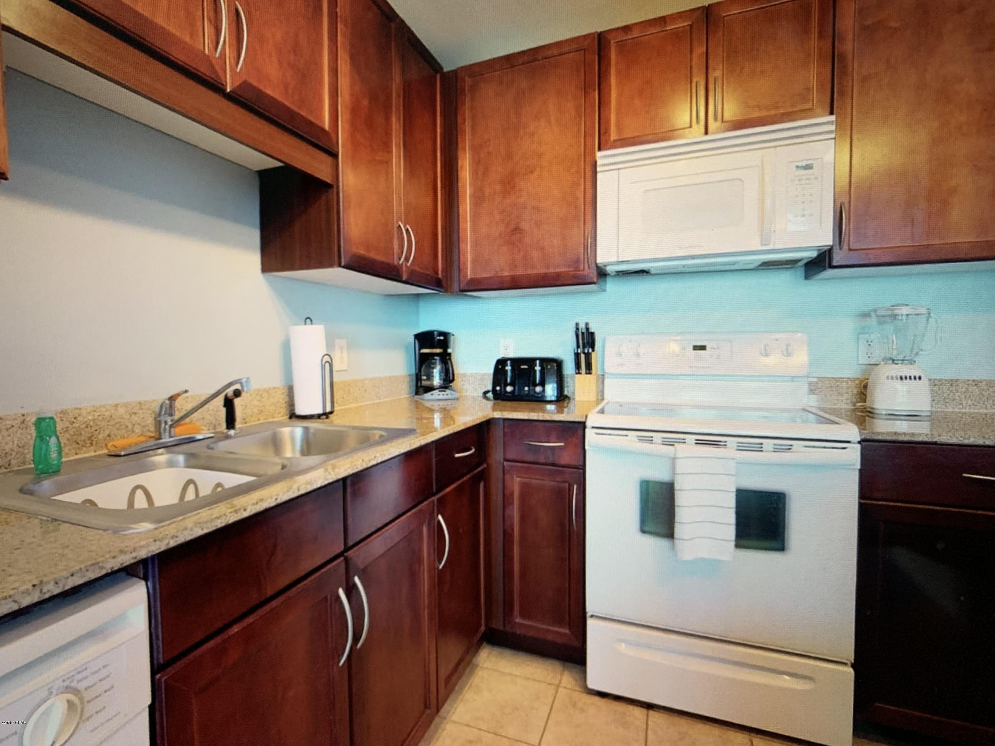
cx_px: 498
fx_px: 747
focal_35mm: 26
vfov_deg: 53.1
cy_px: 373
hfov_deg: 67.3
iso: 250
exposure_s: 1/60
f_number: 1.8
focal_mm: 4.25
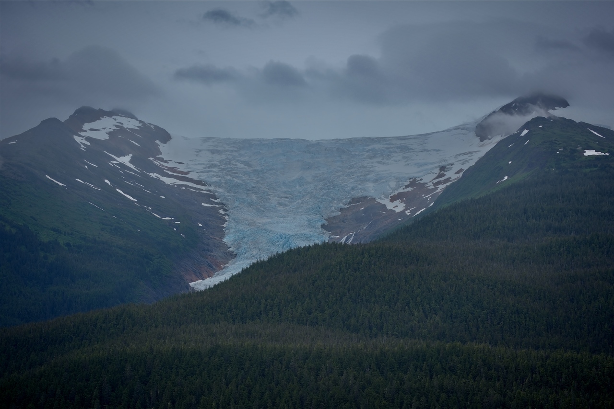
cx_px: 307
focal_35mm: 98
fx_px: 1672
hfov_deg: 20.8
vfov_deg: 14.0
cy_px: 204
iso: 100
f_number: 10
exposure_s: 1/400
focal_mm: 98
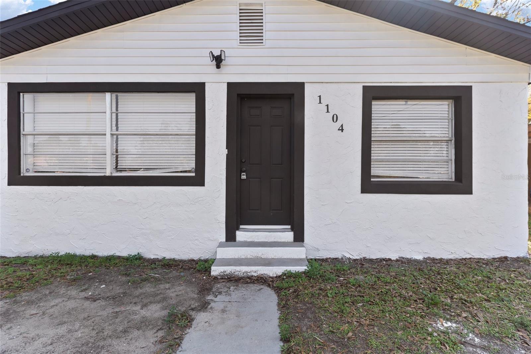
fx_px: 221
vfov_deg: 77.3
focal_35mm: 15
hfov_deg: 100.4
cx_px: 266
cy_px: 177
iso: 100
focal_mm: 10
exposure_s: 1/50
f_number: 7.1
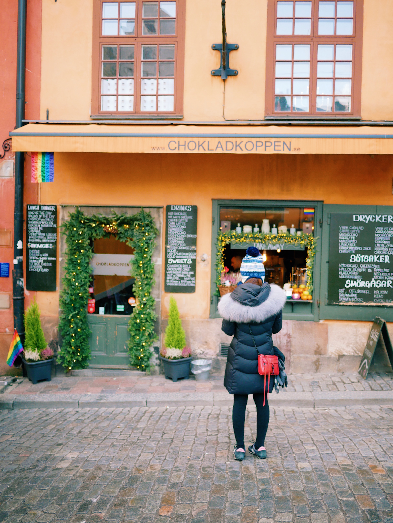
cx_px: 196
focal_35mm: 40
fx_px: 605
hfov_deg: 36.0
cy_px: 262
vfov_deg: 46.8
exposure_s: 1/100
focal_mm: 20
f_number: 1.7
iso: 200
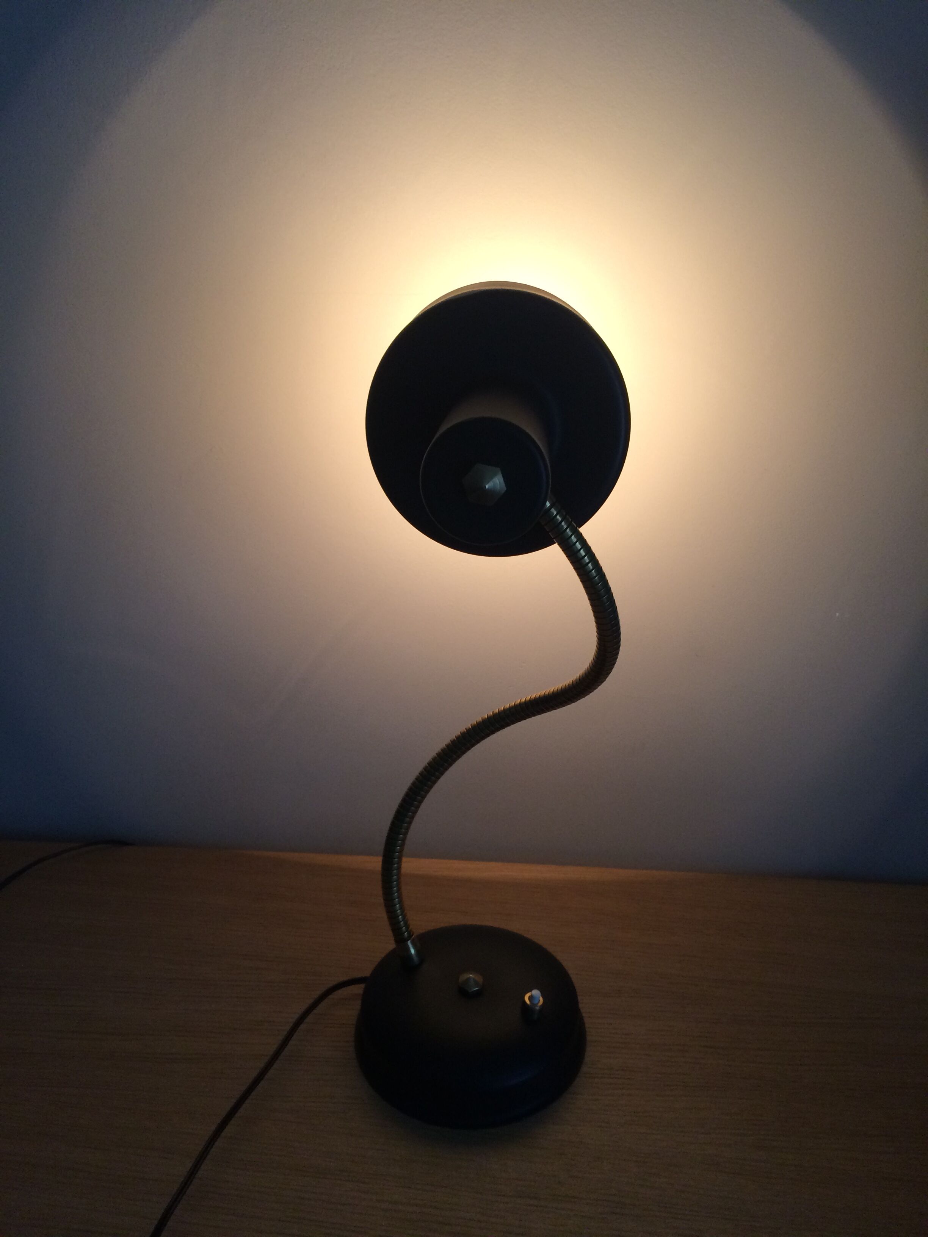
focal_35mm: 29
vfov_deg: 61.7
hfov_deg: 48.2
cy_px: 618
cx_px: 464
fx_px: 1037
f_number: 2.2
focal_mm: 4.15
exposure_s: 1/33
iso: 80
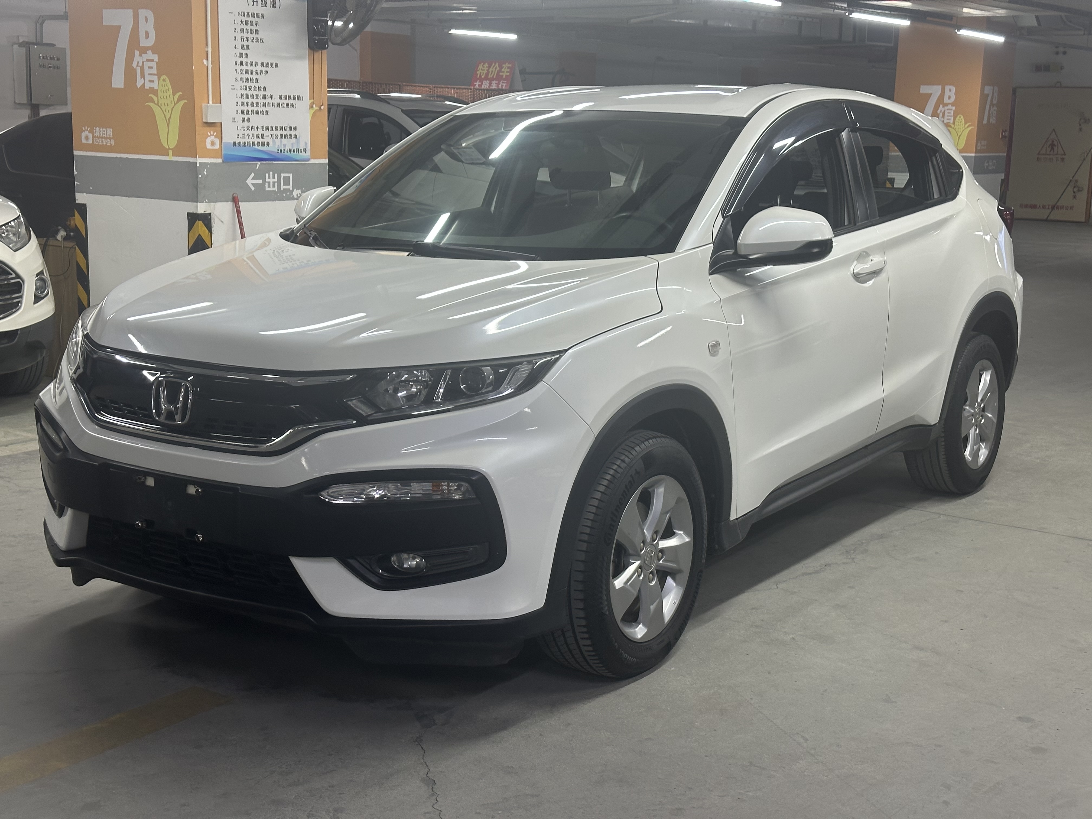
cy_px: 410
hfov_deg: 39.7
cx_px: 546
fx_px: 1514
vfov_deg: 30.3
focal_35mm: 48
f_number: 1.78
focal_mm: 6.86
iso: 50
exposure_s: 1/50
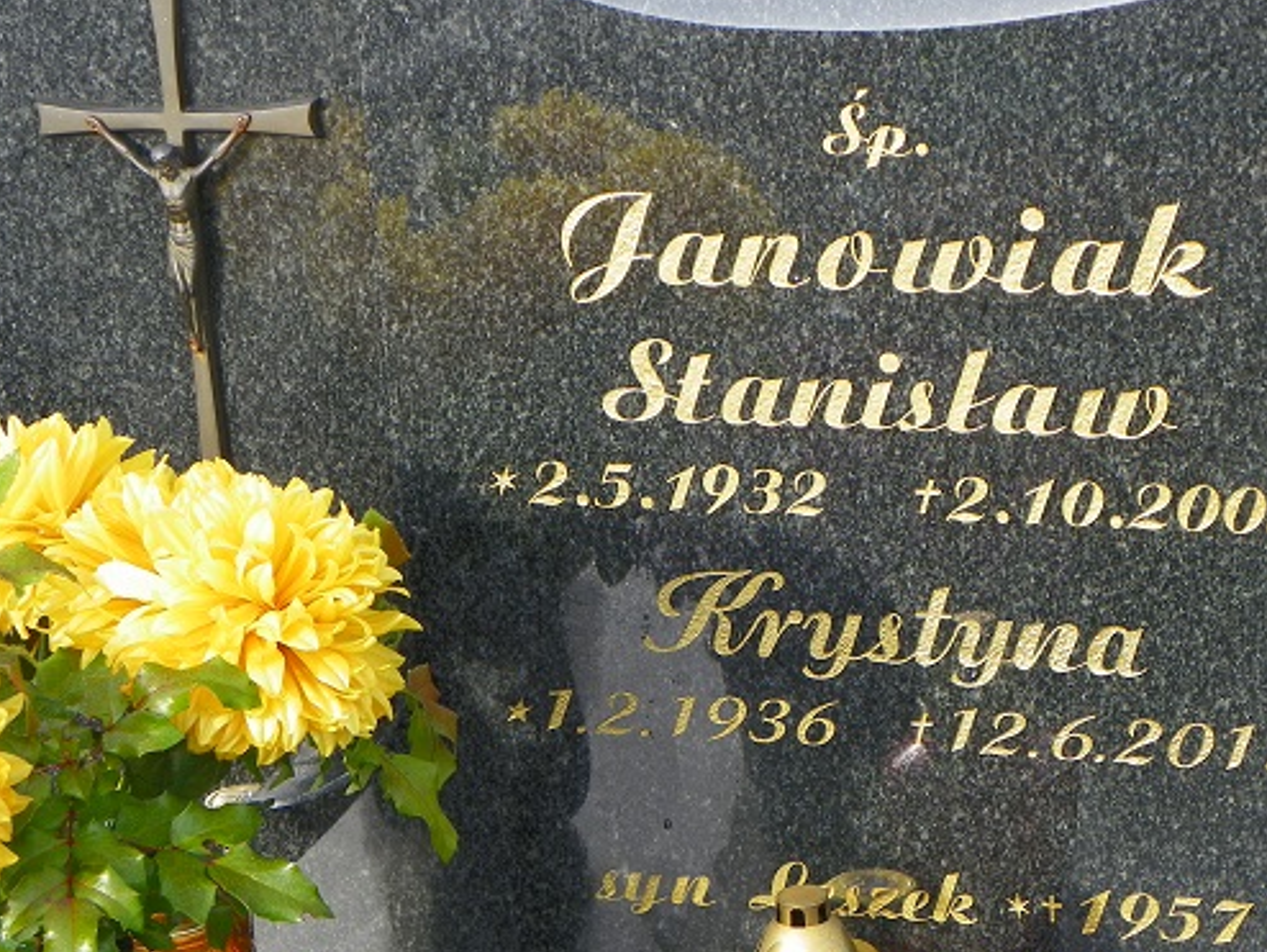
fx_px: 4504
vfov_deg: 12.1
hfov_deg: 16.0
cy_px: 503
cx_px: 739
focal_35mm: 123
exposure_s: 1/100
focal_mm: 16.9
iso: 64
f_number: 4
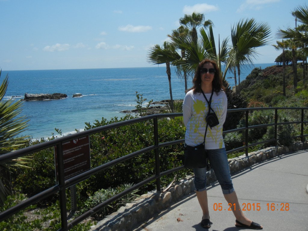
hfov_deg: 47.9
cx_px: 154
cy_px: 116
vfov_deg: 36.8
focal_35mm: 39
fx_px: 347
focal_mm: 7.1
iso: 160
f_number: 7.4
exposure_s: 1/638
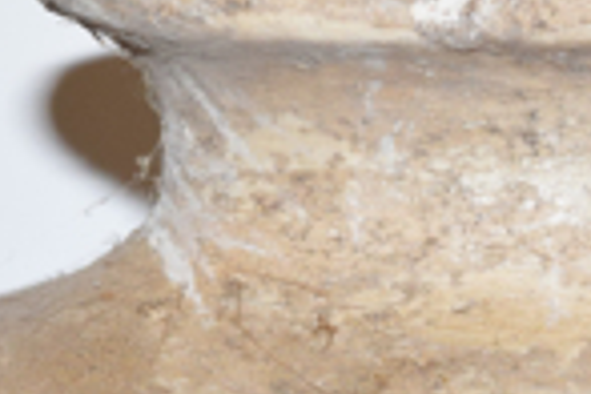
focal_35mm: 359
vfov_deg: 3.8
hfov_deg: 5.7
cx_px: 486
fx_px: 5896
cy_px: 673
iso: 800
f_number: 5.6
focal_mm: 55
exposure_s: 1/125
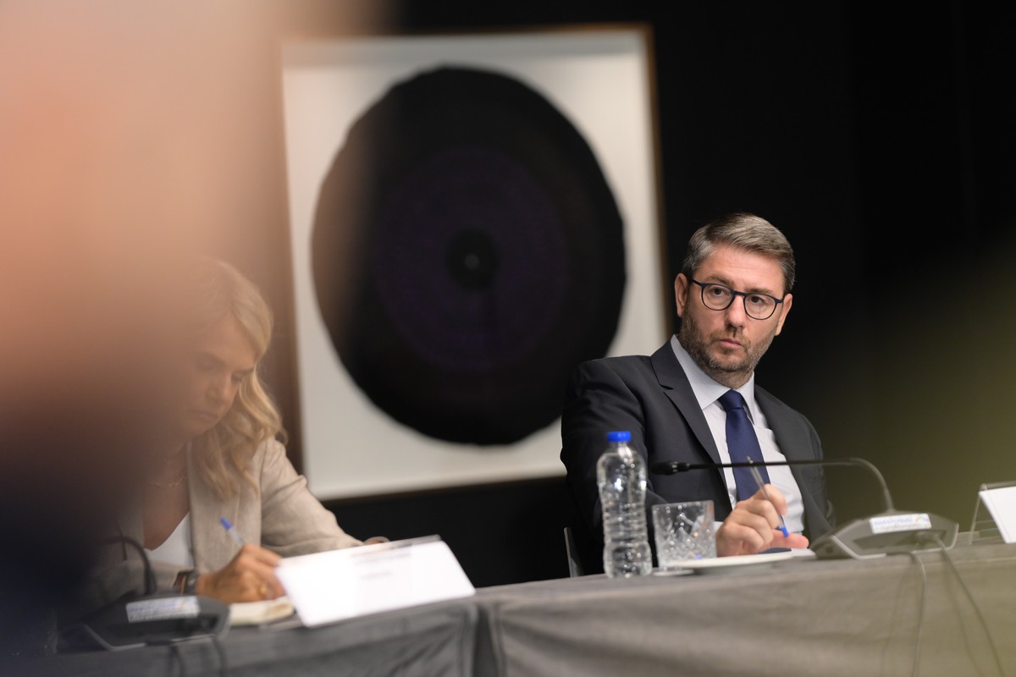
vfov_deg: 10.2
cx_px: 508
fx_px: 3810
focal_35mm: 135
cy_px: 338
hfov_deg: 15.2
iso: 1600
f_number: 2.5
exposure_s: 1/125
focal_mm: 135
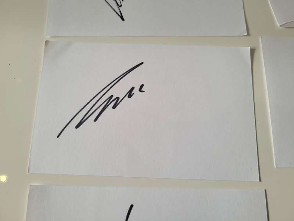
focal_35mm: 26
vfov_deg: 53.1
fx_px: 221
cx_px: 147
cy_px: 110
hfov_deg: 67.3
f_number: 1.8
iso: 80
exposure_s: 1/100
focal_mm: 5.4
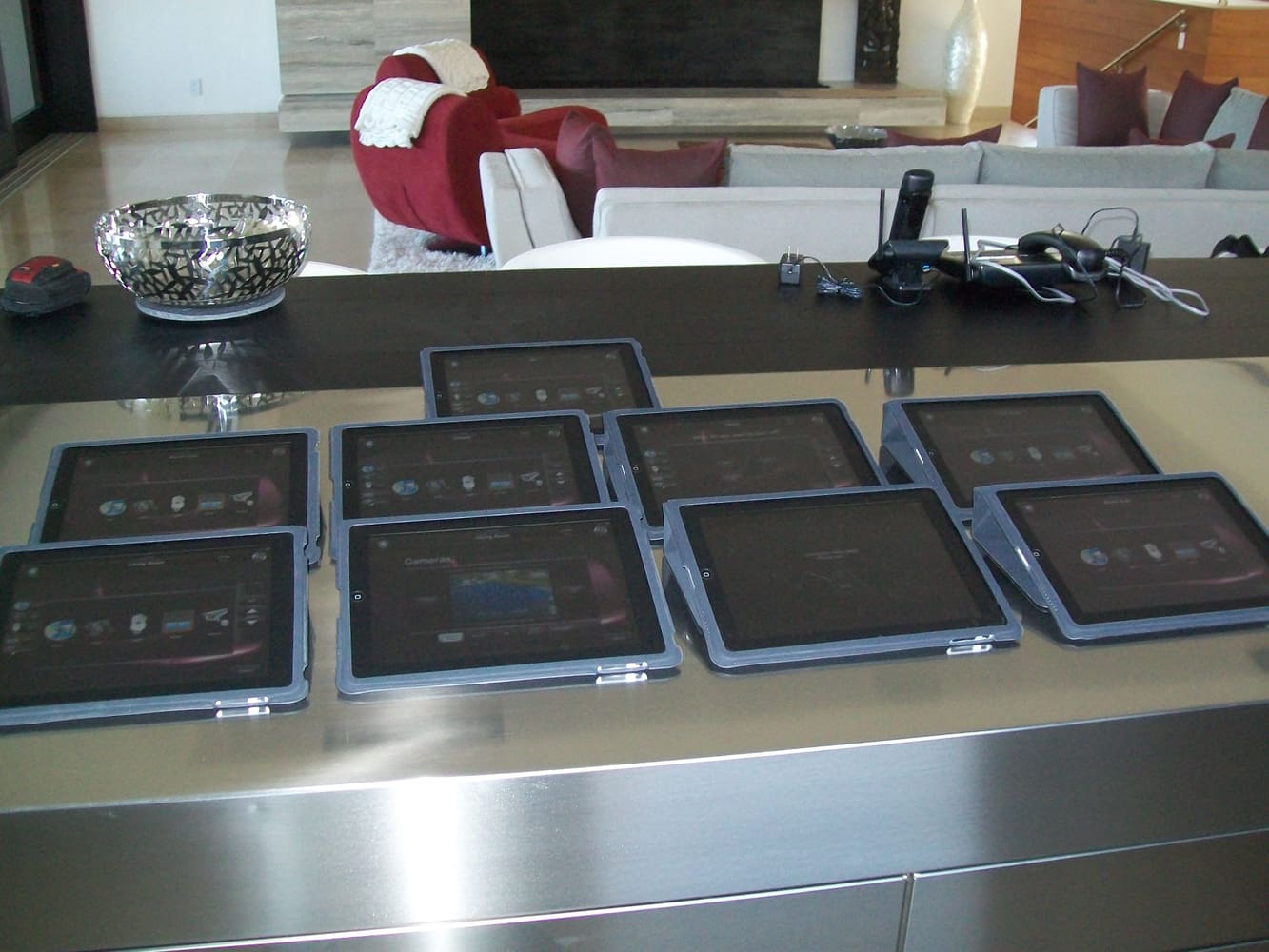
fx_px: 1320
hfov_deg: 51.4
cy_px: 476
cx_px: 634
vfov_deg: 39.7
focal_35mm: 36
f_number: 2.7
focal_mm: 6
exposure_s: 1/60
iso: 160
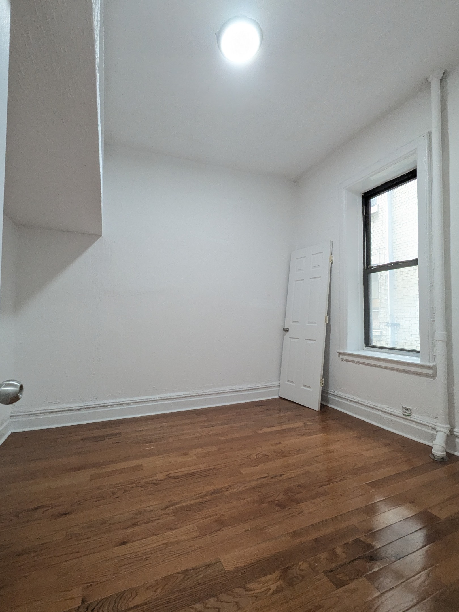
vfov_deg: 94.5
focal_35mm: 16
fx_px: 283
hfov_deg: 78.1
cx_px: 230
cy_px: 306
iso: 453
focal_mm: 2.22
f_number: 2.2
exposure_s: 1/60
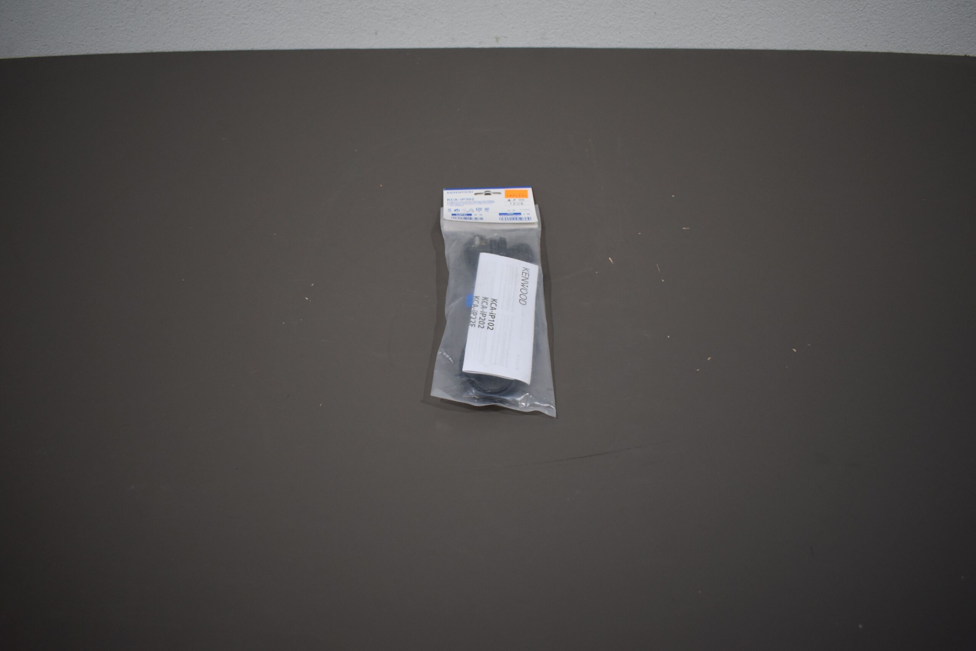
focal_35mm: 30
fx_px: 813
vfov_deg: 43.6
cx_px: 488
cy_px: 326
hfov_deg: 61.9
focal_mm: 20
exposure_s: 1/250
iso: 500
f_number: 3.5
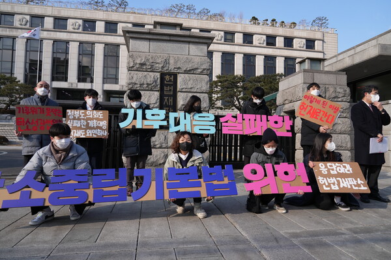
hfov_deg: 73.7
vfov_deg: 53.1
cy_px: 130
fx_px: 261
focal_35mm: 24
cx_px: 196
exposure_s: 1/1600
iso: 400
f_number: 4.5
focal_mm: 24
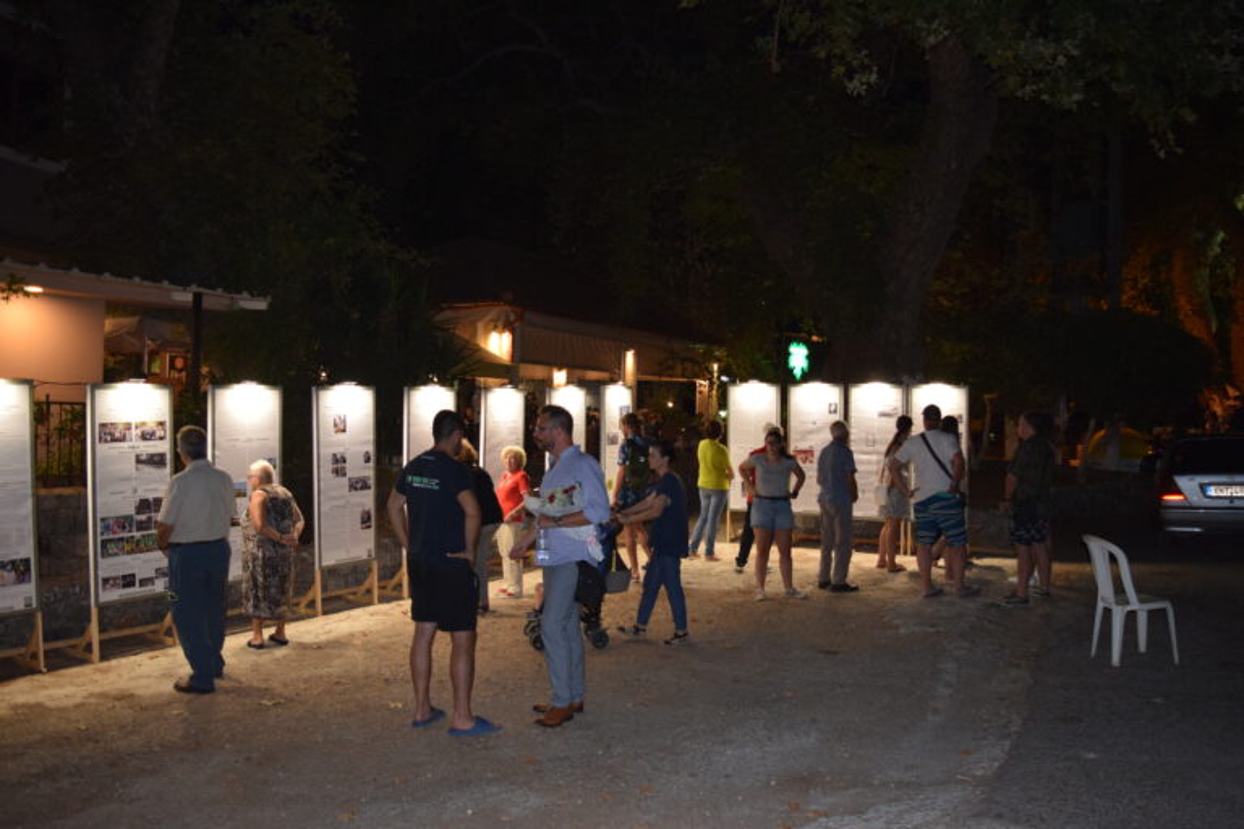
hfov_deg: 61.9
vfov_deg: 43.6
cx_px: 622
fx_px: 1037
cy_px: 414
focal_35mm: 30
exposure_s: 1/60
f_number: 3.8
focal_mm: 20
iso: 1100
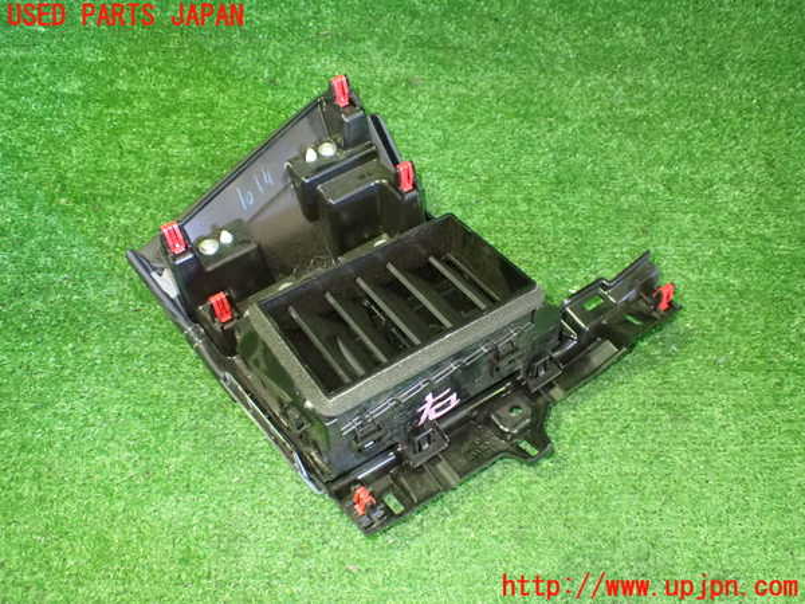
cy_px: 302
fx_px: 698
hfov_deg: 60.0
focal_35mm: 30
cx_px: 402
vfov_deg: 46.8
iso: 1600
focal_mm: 5.4
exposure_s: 1/30
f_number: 2.3
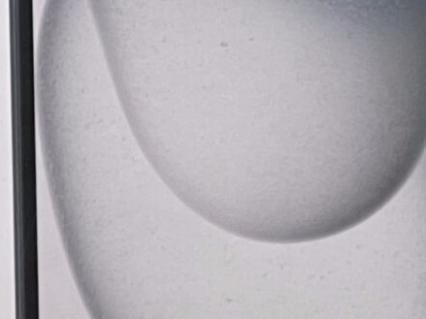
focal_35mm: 449
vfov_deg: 3.3
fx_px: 5524
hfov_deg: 4.4
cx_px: 830
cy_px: 123
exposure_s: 1/100
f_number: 2.8
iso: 100
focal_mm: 9
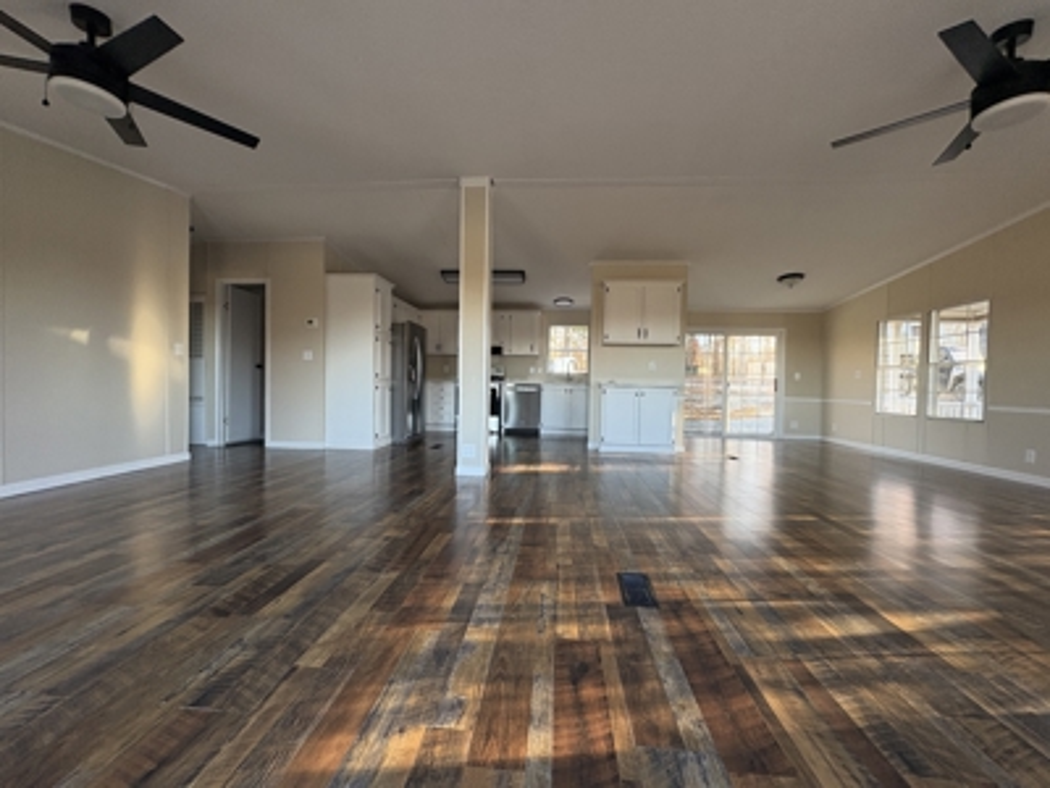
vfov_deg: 85.7
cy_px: 394
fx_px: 425
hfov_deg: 102.1
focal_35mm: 14
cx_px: 525
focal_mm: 2.22
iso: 160
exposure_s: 1/99
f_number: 2.2
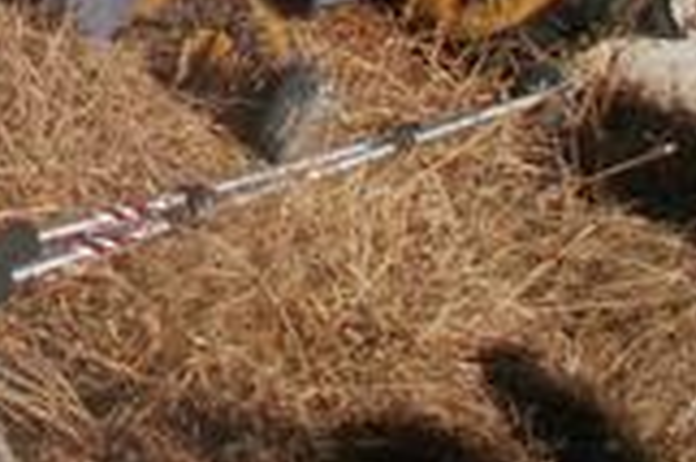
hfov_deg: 13.2
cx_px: -406
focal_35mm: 145
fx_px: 2800
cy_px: -566
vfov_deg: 8.7
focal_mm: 5.86
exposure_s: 1/800
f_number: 4.5
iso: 50
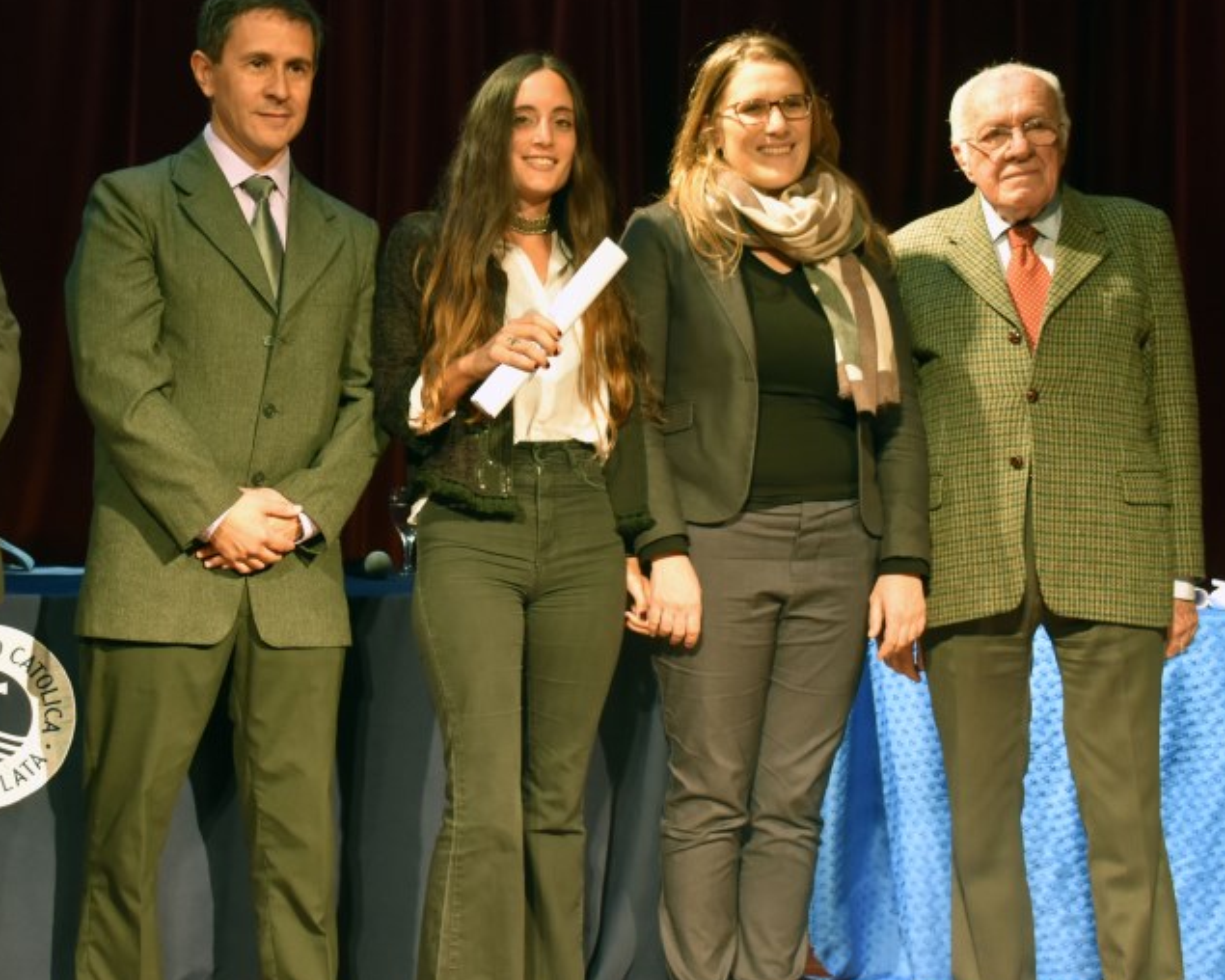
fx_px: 2139
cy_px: 460
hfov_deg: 31.7
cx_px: 419
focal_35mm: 59
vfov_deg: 25.8
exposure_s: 1/50
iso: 800
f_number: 3.8
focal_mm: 26
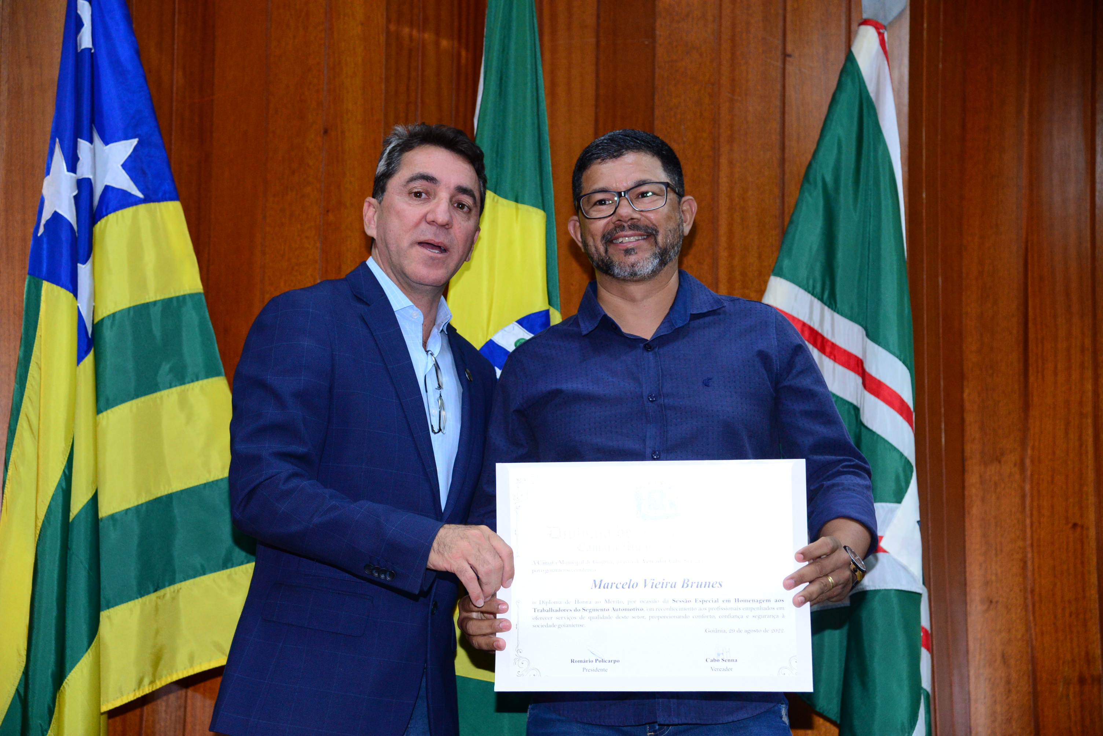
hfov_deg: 28.8
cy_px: 368
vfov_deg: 19.5
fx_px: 2145
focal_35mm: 70
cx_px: 552
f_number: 5
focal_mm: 70
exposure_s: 1/125
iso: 2500
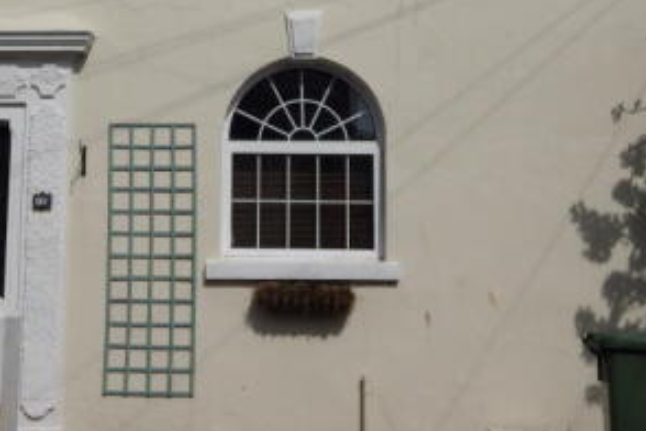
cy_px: 16
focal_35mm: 70
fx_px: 1256
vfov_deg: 19.0
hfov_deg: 28.7
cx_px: 214
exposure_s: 1/400
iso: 100
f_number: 10.7
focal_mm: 6.2
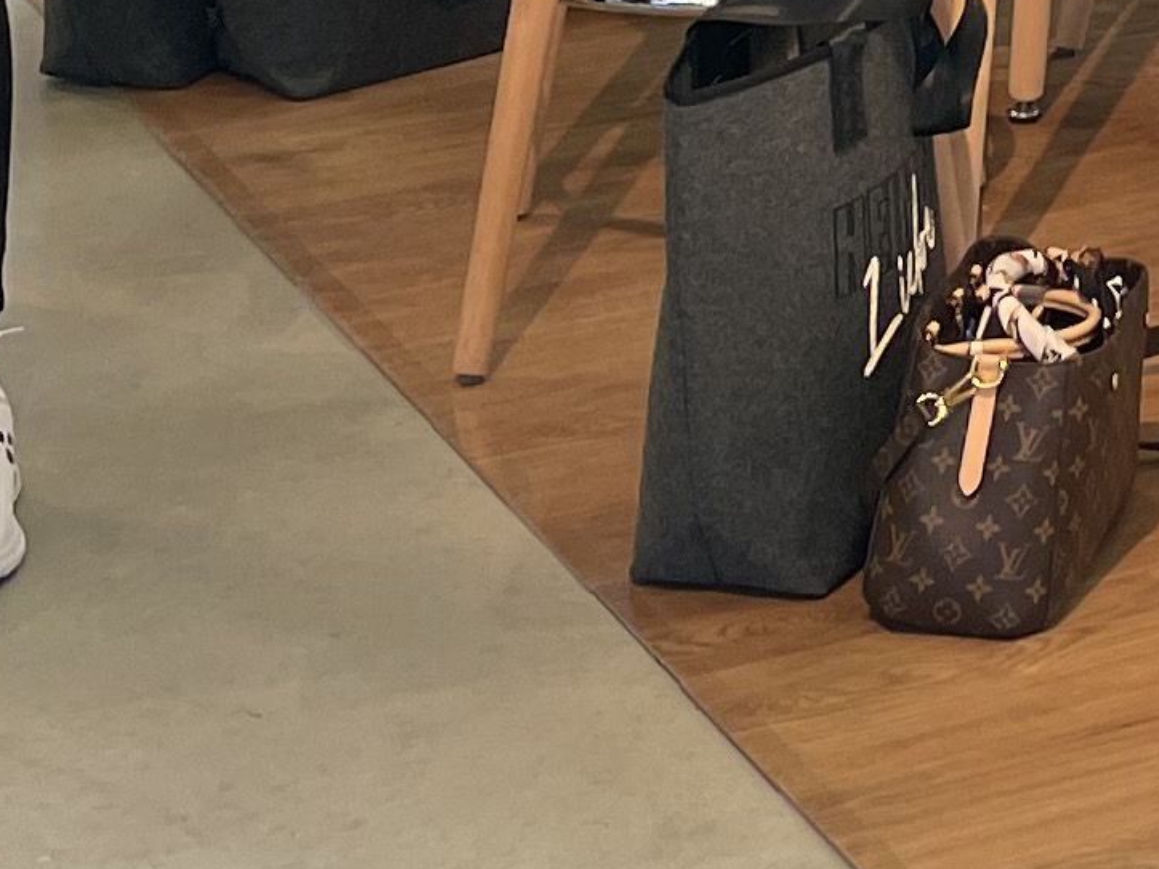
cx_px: 1855
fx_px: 4854
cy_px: -1087
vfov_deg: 9.3
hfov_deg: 12.8
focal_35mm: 145
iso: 64
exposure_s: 1/121
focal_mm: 4.2
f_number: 1.6
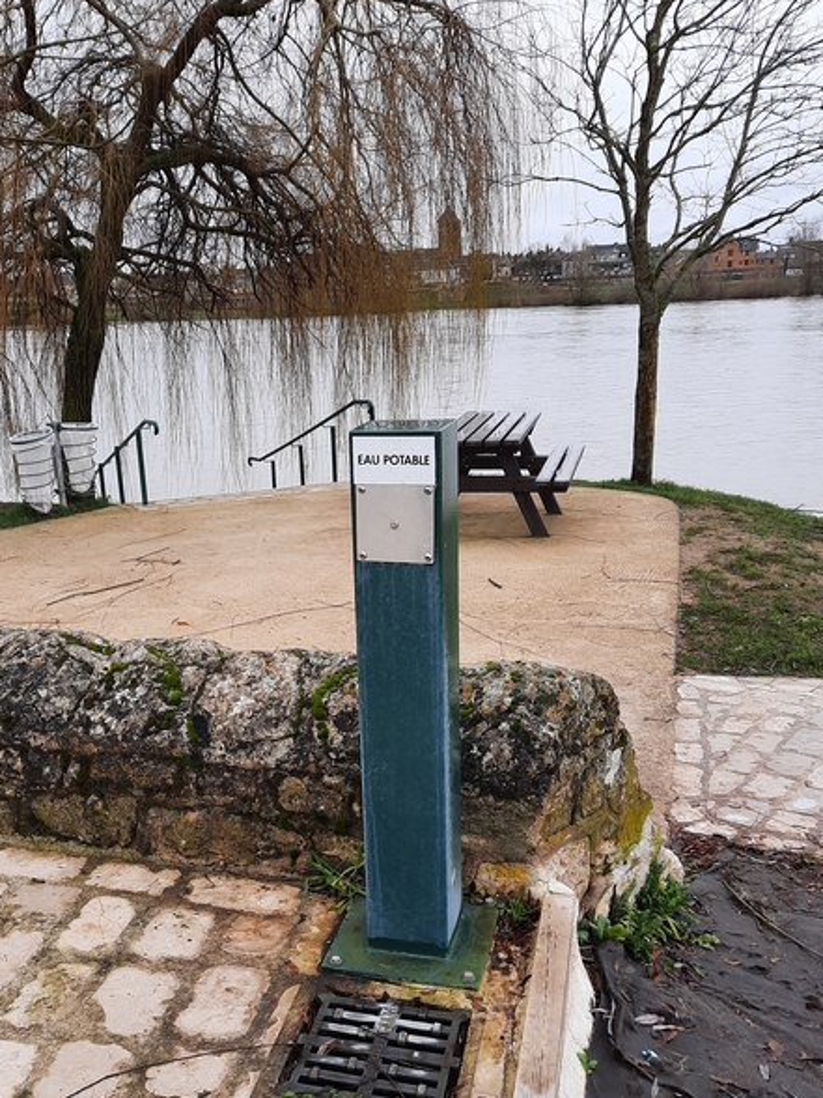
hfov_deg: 41.6
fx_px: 1078
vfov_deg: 53.8
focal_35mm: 34
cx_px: 336
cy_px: 622
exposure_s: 1/144
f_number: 2
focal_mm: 4.6
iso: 32
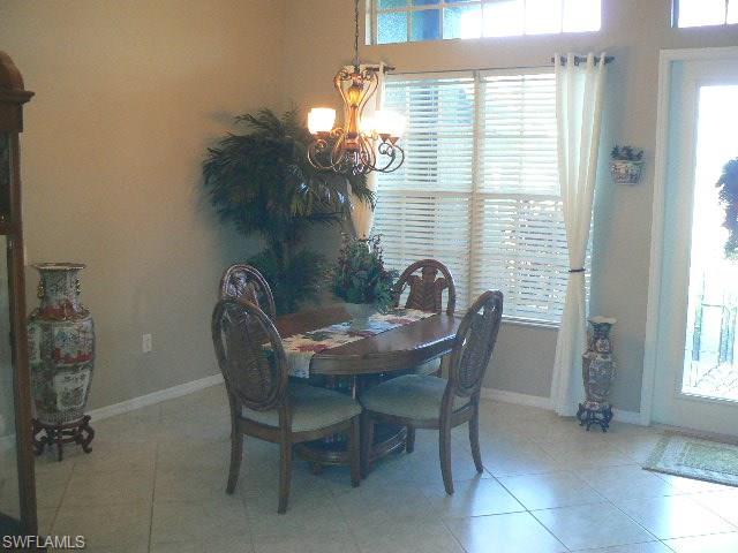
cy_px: 276
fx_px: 768
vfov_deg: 39.7
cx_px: 369
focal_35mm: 36
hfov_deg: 51.4
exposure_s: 1/25
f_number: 2.8
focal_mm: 6
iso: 200
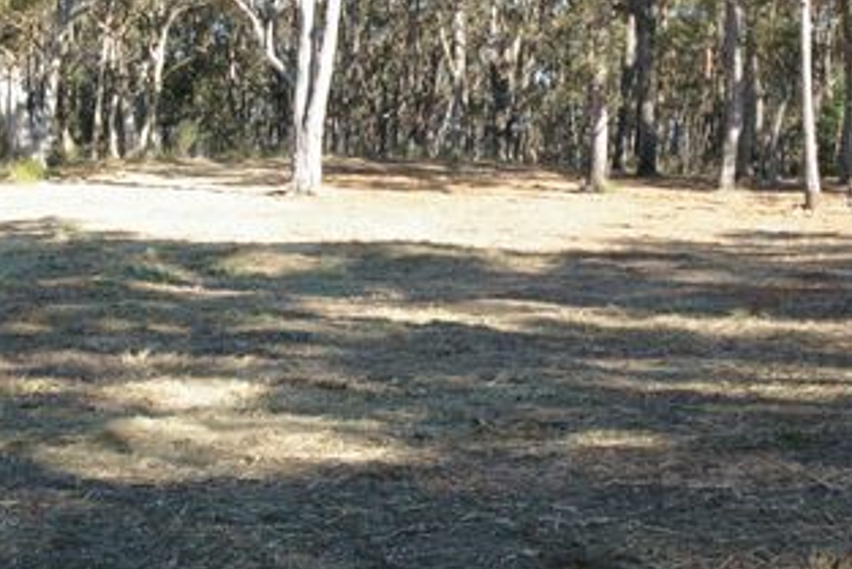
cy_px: 235
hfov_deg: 36.8
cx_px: 482
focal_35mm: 54
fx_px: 1279
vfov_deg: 25.1
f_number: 13
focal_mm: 24
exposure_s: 1/750
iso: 3200
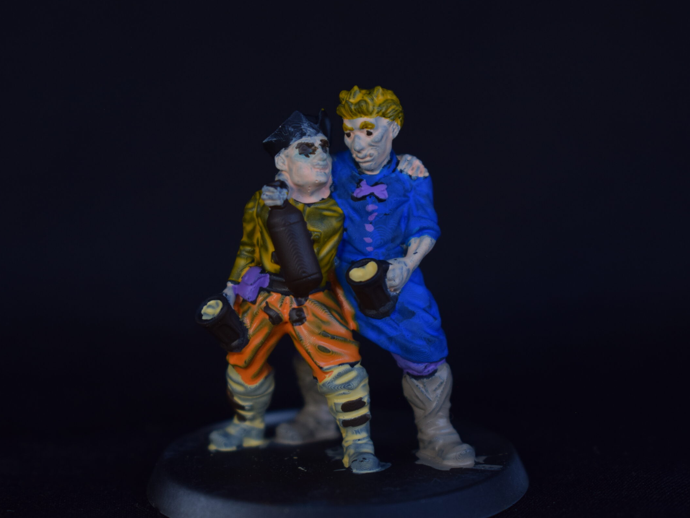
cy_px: 273
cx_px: 329
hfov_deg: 20.5
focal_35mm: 96
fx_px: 1905
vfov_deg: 15.5
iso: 400
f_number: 5.6
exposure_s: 1/30
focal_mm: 55
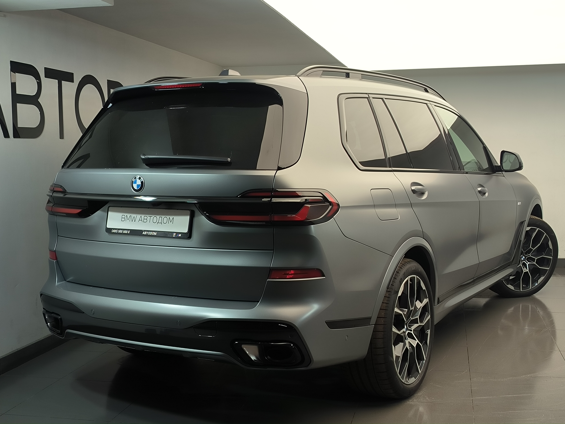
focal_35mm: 24
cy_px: 212
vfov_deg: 56.8
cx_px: 282
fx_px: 392
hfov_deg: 71.6
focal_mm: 5.24
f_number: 1.7
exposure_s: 1/100
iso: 57
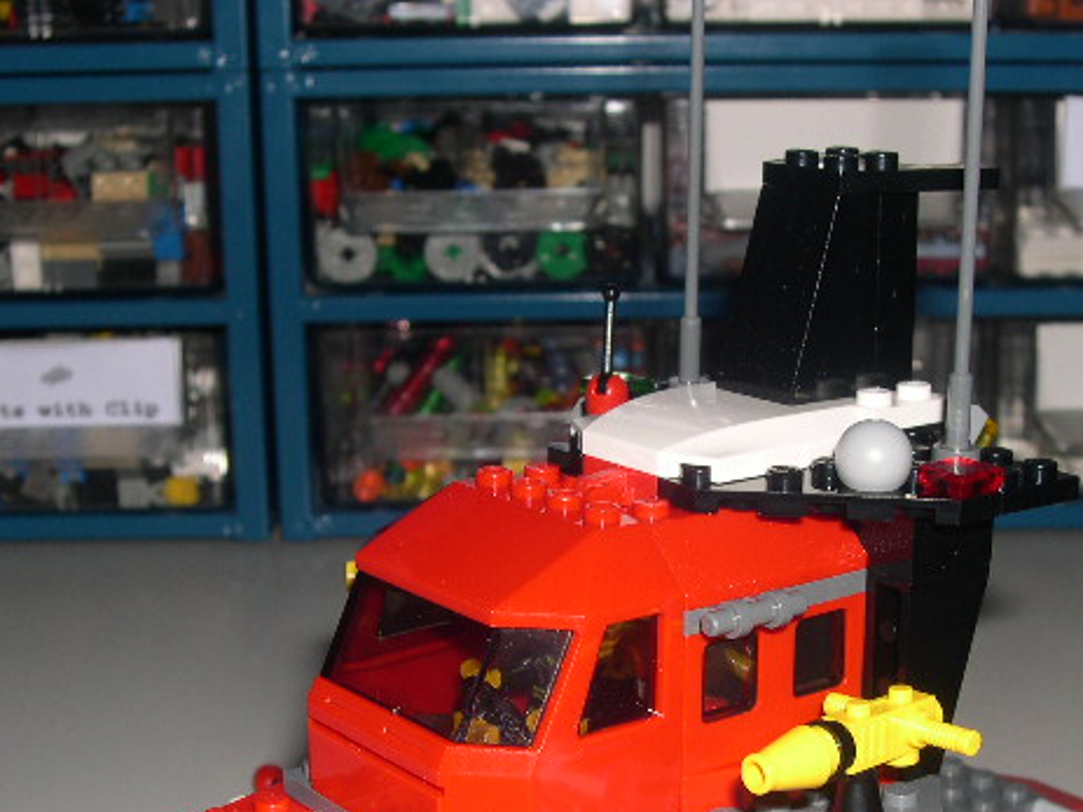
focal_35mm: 65
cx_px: 571
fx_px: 2033
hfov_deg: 29.8
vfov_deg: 22.5
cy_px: 559
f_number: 8.4
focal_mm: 10.1
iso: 100
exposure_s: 1/60
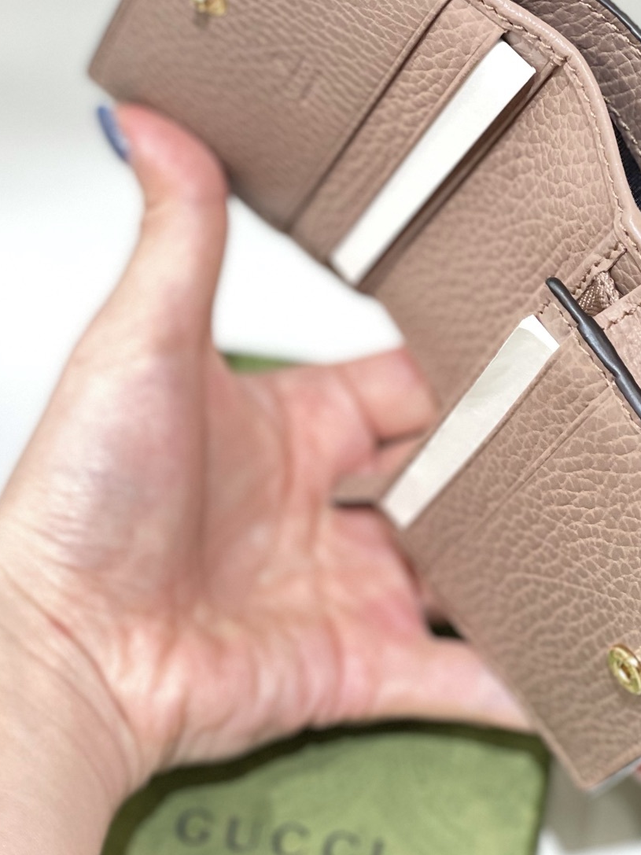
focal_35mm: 98
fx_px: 2420
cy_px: 277
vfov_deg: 20.0
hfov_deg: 15.0
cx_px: 492
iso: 125
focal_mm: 6
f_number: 2
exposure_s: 1/100
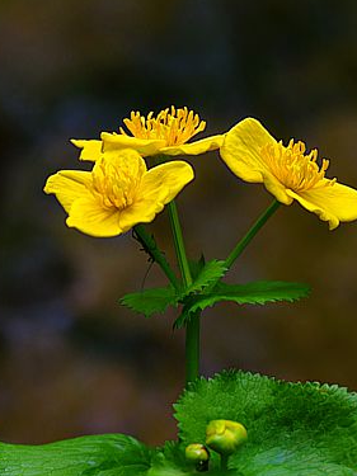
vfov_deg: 10.3
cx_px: 173
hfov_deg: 7.7
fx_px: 2642
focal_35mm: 192
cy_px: 311
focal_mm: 100
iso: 400
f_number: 7.1
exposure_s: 1/60
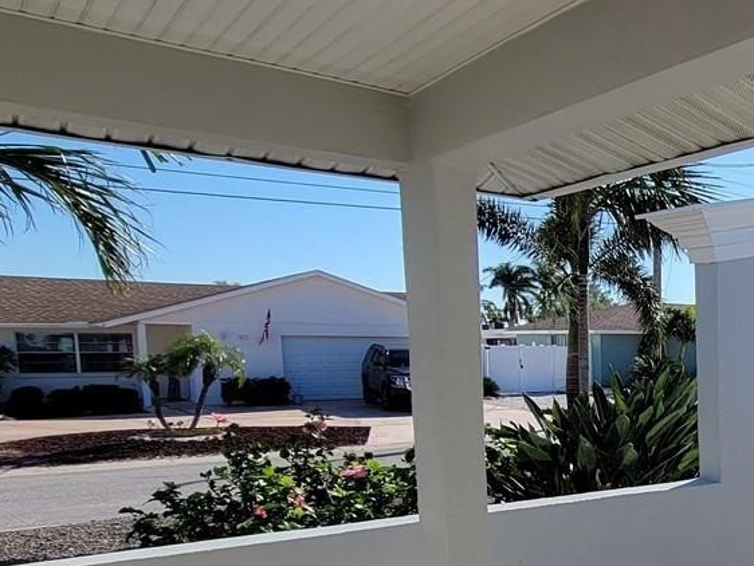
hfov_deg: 37.7
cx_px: 906
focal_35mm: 37
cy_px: 448
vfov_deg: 37.4
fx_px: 806
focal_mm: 2.2
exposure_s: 1/1700
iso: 50
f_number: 2.2
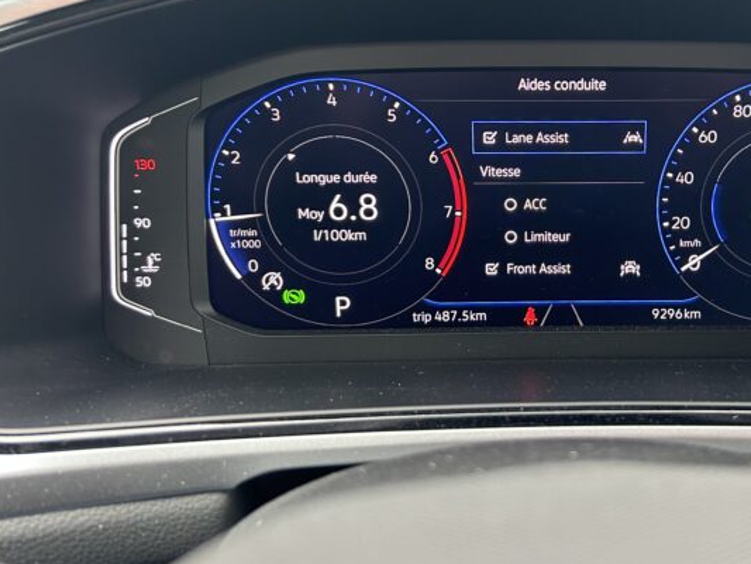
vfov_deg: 36.6
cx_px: 559
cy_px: 202
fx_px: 846
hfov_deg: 46.2
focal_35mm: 39
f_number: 1.5
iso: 200
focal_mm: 5.7
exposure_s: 1/60
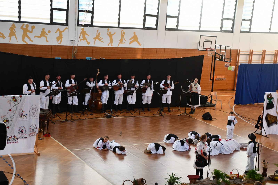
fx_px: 487
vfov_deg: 21.6
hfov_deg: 31.9
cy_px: 92
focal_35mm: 63
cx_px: 139
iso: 1400
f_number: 4.5
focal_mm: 42
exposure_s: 1/125
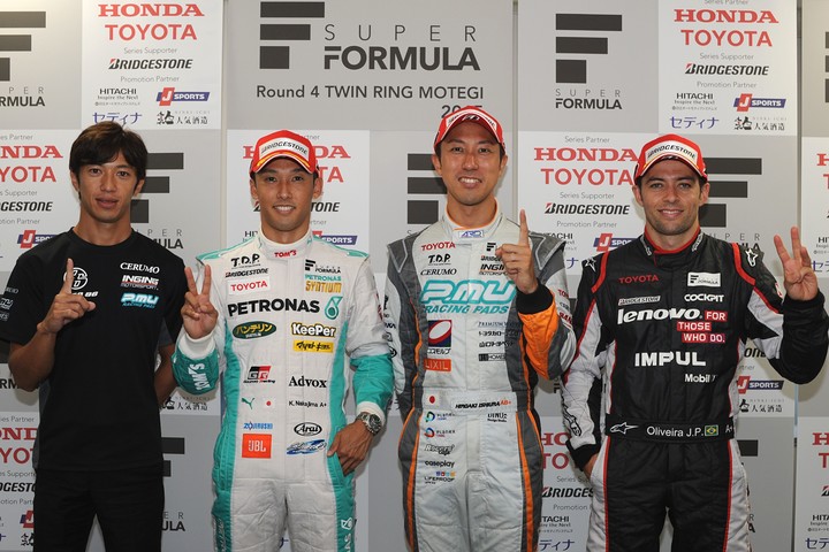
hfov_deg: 54.4
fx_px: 806
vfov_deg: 37.9
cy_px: 276
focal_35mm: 35
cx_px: 414
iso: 800
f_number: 8
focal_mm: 35
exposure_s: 1/60
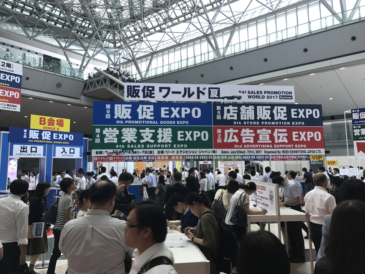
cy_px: 137
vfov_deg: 49.7
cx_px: 182
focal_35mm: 28
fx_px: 295
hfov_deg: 63.4
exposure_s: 1/100
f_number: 1.8
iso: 32
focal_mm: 3.99
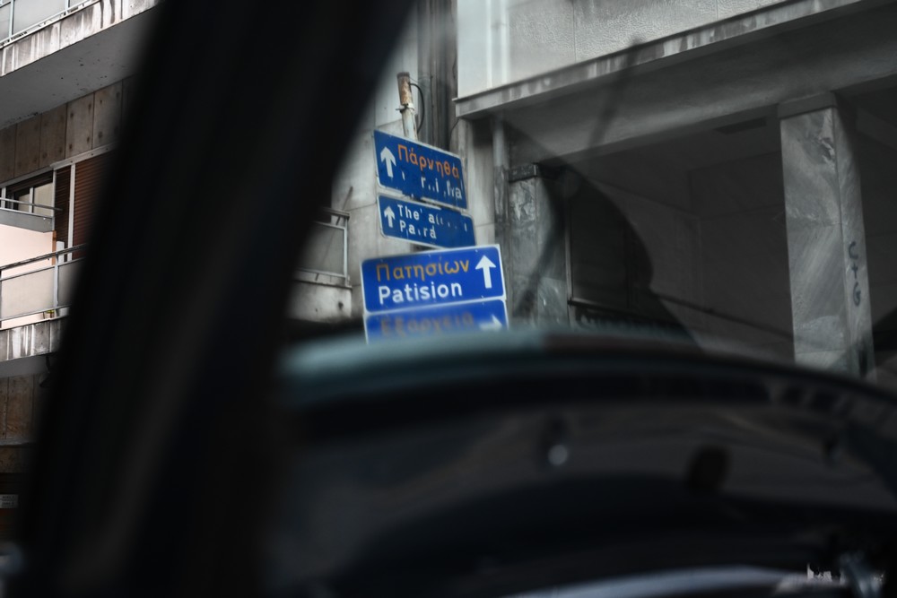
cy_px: 299
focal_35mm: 48
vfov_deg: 28.1
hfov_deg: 41.1
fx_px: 1196
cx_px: 448
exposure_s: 1/1000
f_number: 4
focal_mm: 48
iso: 1000
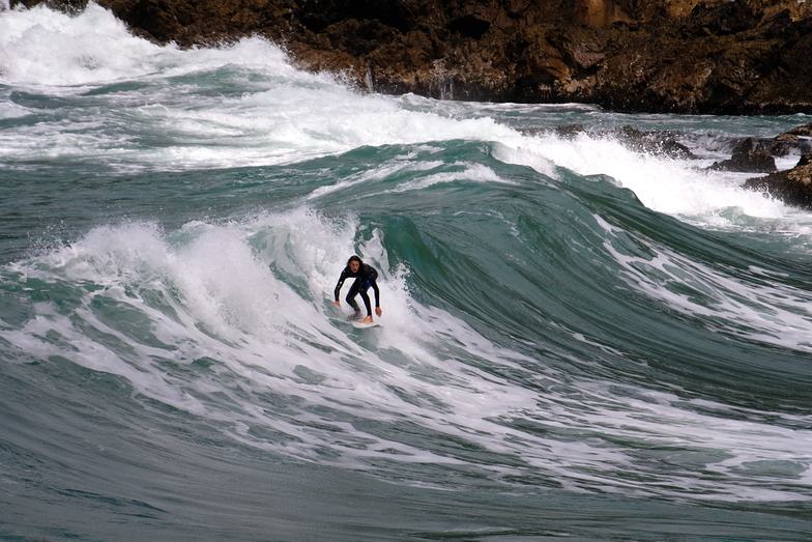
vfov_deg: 2.3
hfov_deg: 3.4
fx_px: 13535
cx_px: 406
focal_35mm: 600
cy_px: 271
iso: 200
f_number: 6.3
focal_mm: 400
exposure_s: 1/2000
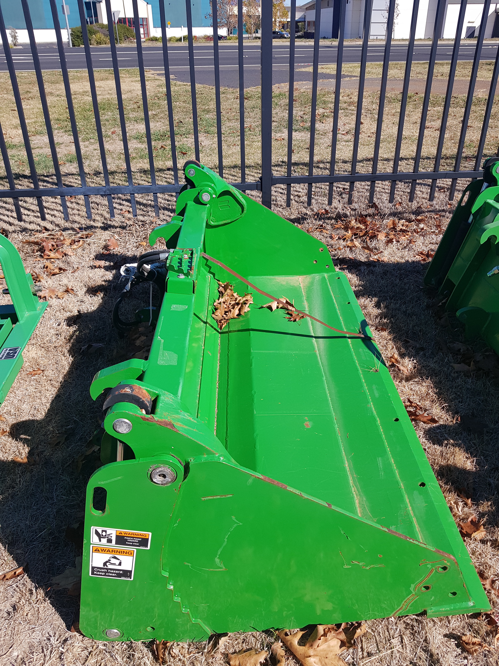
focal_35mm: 26
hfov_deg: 53.1
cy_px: 333
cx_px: 250
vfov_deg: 67.3
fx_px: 500
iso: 40
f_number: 1.7
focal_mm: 4.2
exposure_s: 1/1676
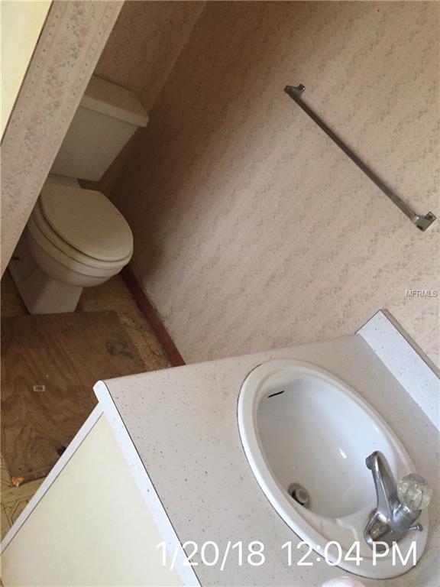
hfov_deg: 48.2
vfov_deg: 61.7
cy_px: 294
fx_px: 491
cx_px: 220
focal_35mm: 29
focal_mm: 4.15
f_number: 2.2
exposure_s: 1/24
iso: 250
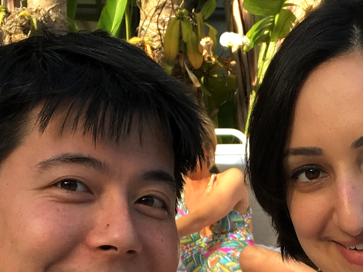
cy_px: 419
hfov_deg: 17.6
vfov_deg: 12.5
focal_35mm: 112
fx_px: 1174
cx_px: 225
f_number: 2.2
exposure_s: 1/337
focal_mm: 4.15
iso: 25
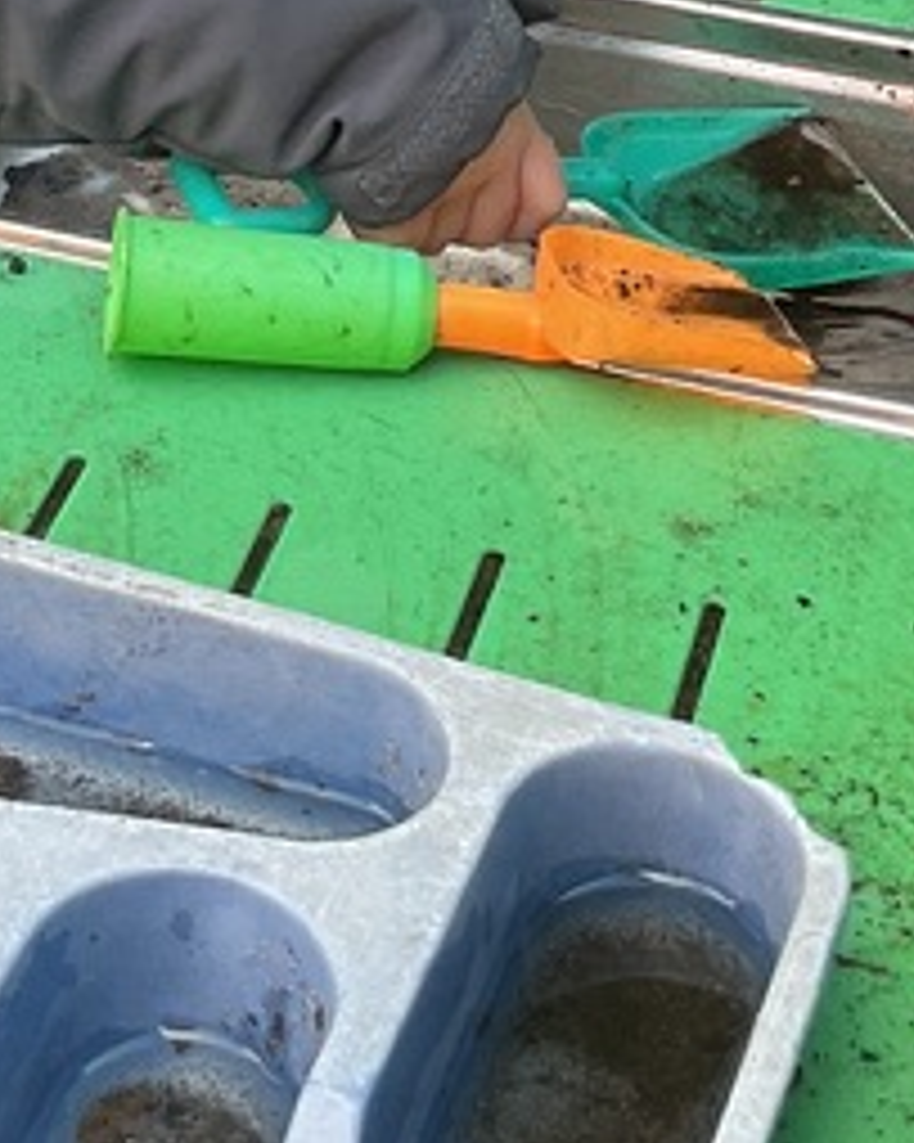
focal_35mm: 114
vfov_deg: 15.9
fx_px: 3857
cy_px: -387
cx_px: 113
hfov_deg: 13.4
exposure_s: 1/121
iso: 16
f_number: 1.8
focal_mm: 3
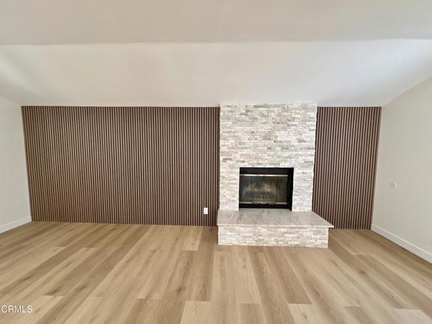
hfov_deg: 102.1
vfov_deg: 85.7
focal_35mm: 14
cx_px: 216
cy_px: 162
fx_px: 175
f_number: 2.2
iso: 200
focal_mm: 2.22
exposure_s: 1/120
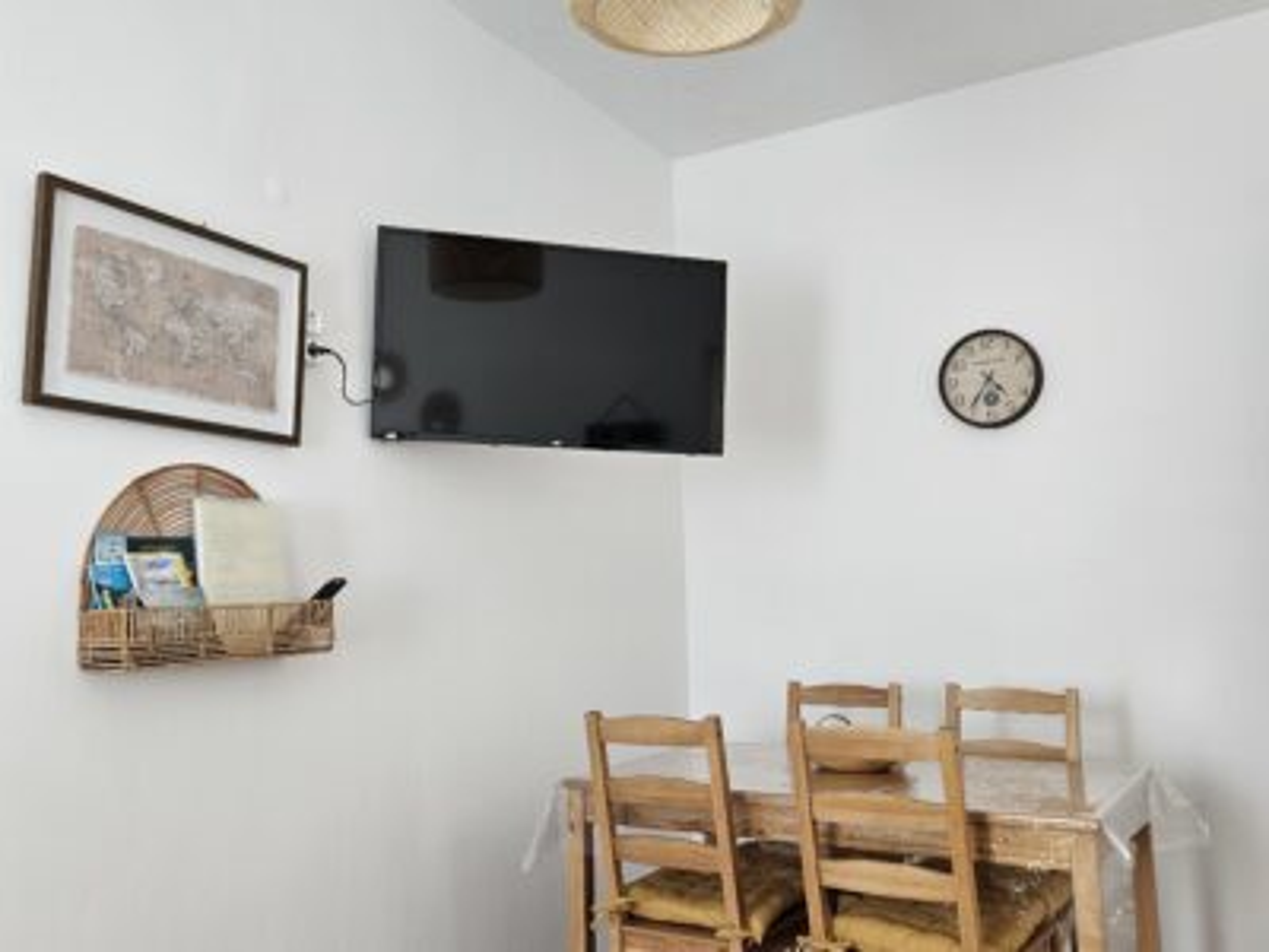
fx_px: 843
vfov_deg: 58.9
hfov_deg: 73.9
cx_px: 634
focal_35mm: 23
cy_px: 476
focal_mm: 5.4
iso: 100
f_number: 1.8
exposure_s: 1/100
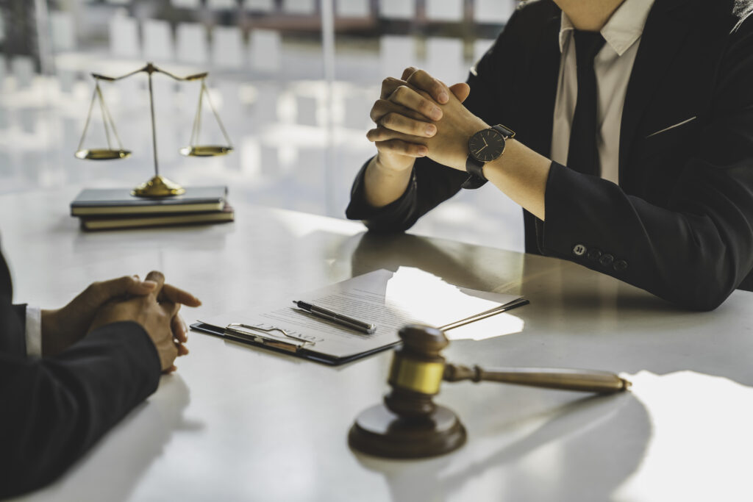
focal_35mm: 70
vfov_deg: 19.5
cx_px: 376
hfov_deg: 28.8
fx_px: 1464
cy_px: 251
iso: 160
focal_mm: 70
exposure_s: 1/200
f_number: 3.2
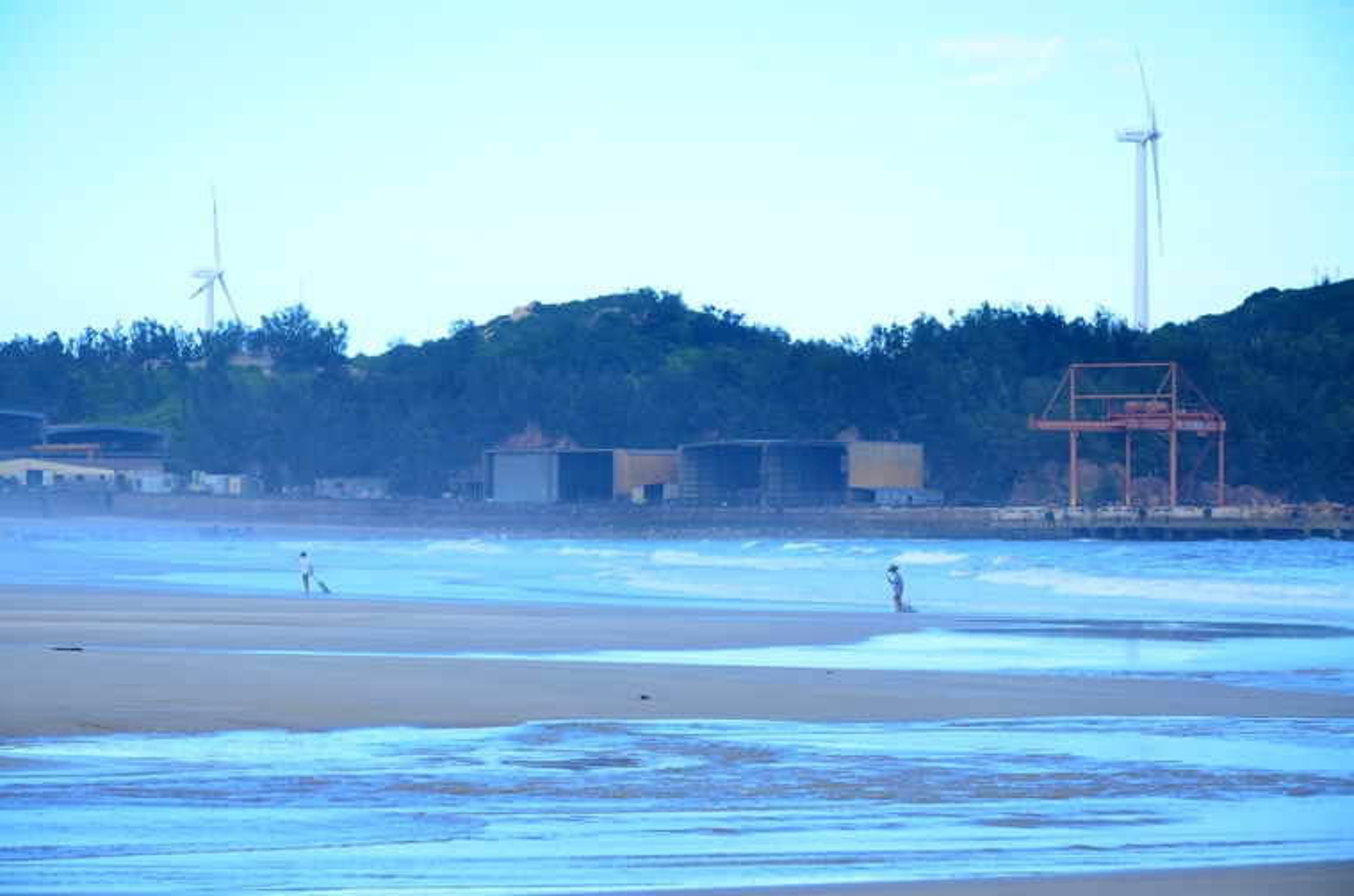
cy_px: 448
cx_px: 677
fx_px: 5516
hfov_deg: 14.0
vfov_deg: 9.3
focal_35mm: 147
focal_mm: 98
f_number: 8
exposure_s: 1/250
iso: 200
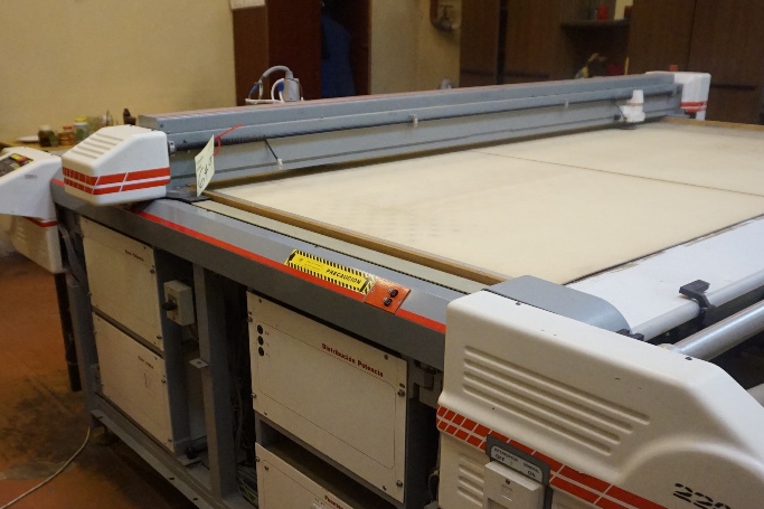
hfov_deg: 53.1
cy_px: 324
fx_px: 764
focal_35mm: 36
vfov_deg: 36.6
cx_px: 345
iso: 3200
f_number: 3.5
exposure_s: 1/125
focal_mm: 16
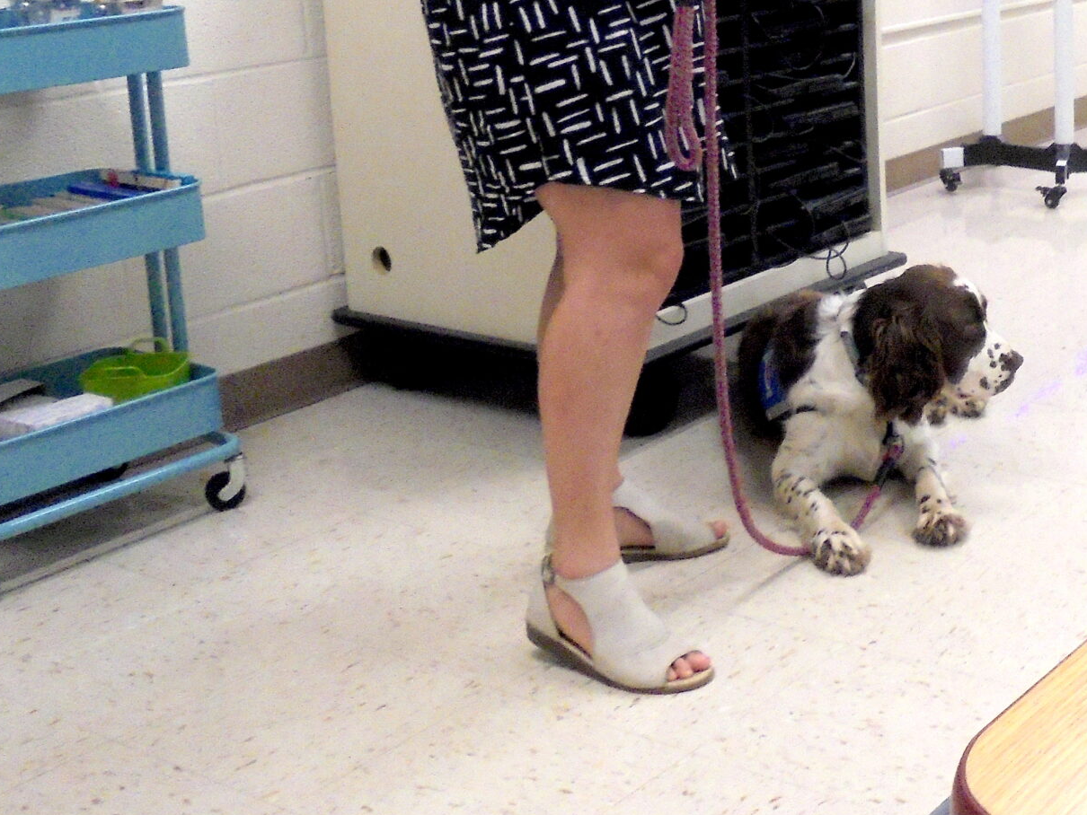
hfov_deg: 32.6
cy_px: 101
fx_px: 1727
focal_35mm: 55
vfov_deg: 25.8
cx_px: 1038
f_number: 3.5
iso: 400
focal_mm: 4.6
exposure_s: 1/40
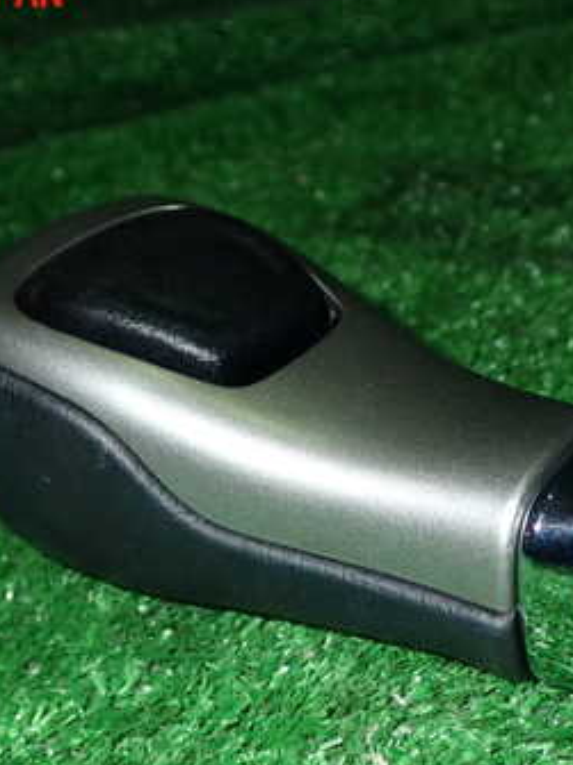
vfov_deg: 28.5
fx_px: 1502
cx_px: 333
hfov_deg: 21.6
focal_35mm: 68
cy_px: 477
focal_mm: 6.83
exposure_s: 1/40
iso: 250
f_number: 8
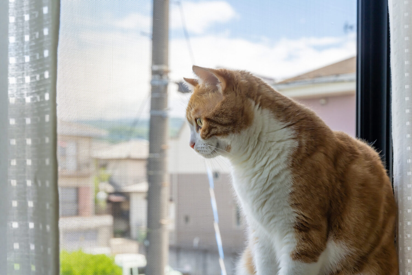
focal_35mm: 53
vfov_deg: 25.5
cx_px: 206
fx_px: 607
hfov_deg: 37.5
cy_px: 138
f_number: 8
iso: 320
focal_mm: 53
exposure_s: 1/400
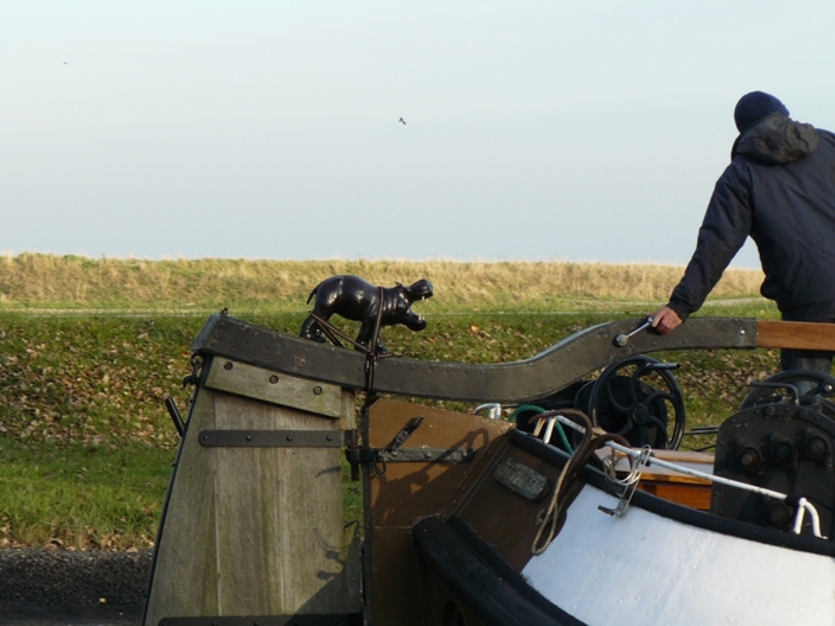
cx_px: 418
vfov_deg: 8.0
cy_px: 313
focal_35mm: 186
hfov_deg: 10.6
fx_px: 4487
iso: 100
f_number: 5
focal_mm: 31
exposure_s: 1/200
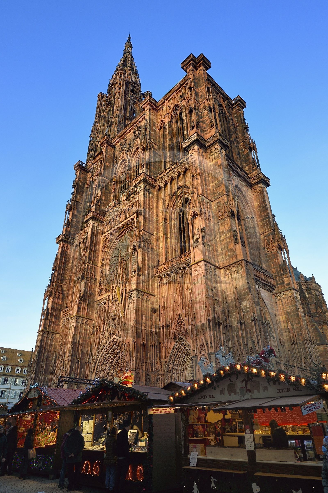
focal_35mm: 23
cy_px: 246
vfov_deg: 76.1
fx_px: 315
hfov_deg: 55.1
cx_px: 164
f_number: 13
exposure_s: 1/100
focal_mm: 23
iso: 800
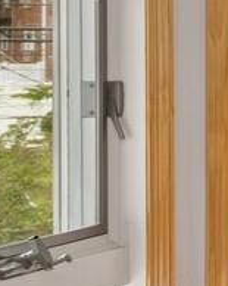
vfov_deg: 16.5
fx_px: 979
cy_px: 78
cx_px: 1019
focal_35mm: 116
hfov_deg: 7.2
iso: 640
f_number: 14
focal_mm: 15
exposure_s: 1/13
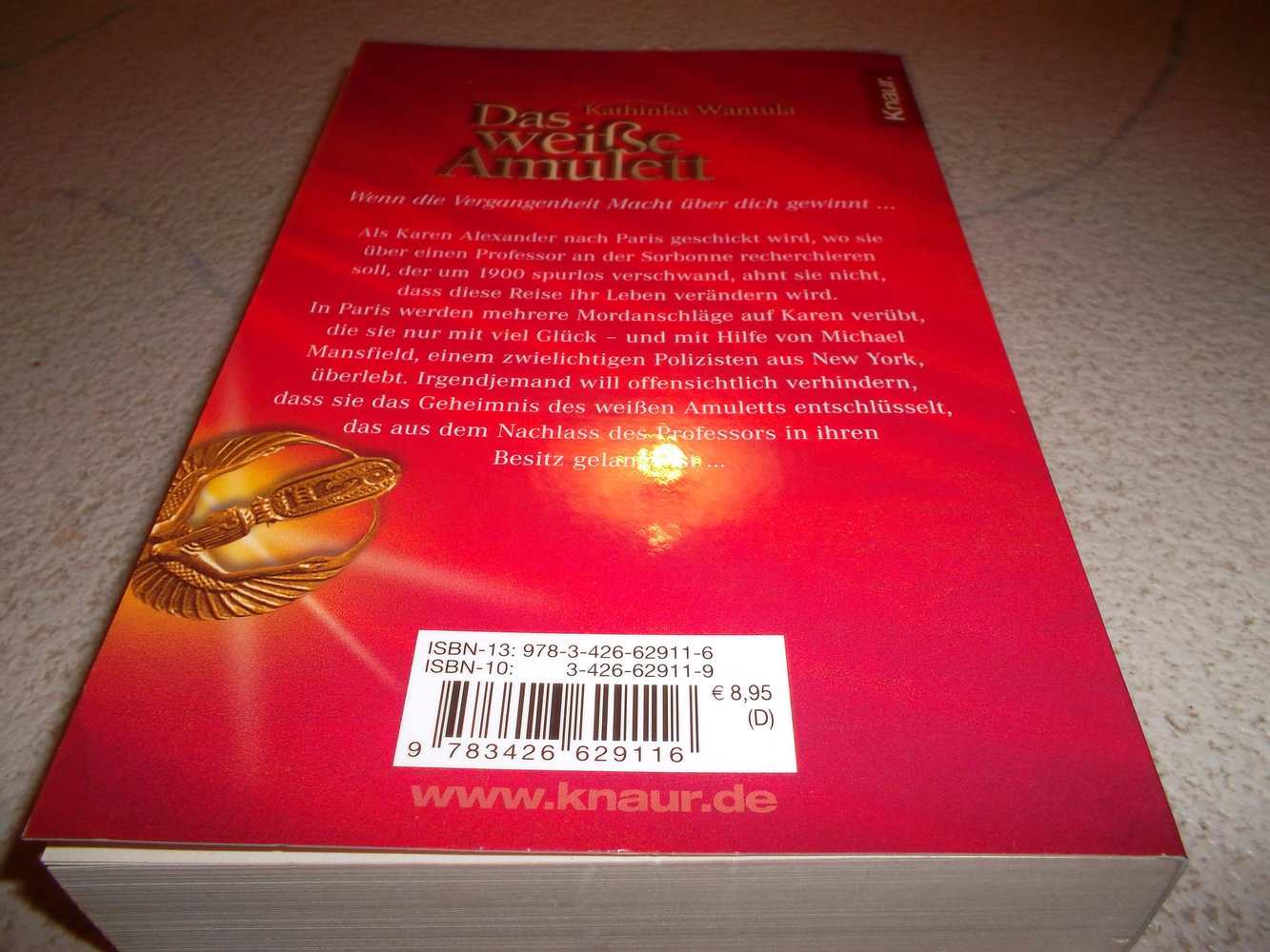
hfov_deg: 63.4
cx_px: 635
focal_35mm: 28
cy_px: 476
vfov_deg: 49.8
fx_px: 1027
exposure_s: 1/15
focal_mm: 4.1
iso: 100
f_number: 3.3
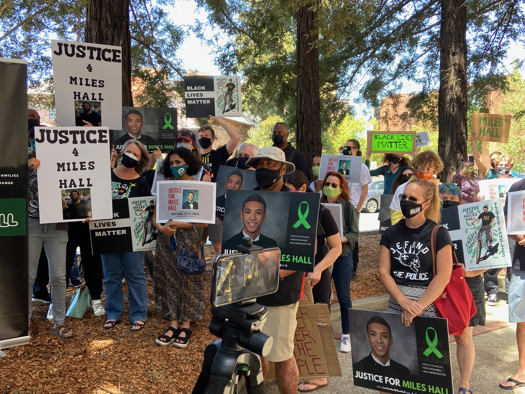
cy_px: 197
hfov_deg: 67.3
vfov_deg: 53.1
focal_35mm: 26
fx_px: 394
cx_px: 262
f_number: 1.8
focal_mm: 4.25
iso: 50
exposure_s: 1/121
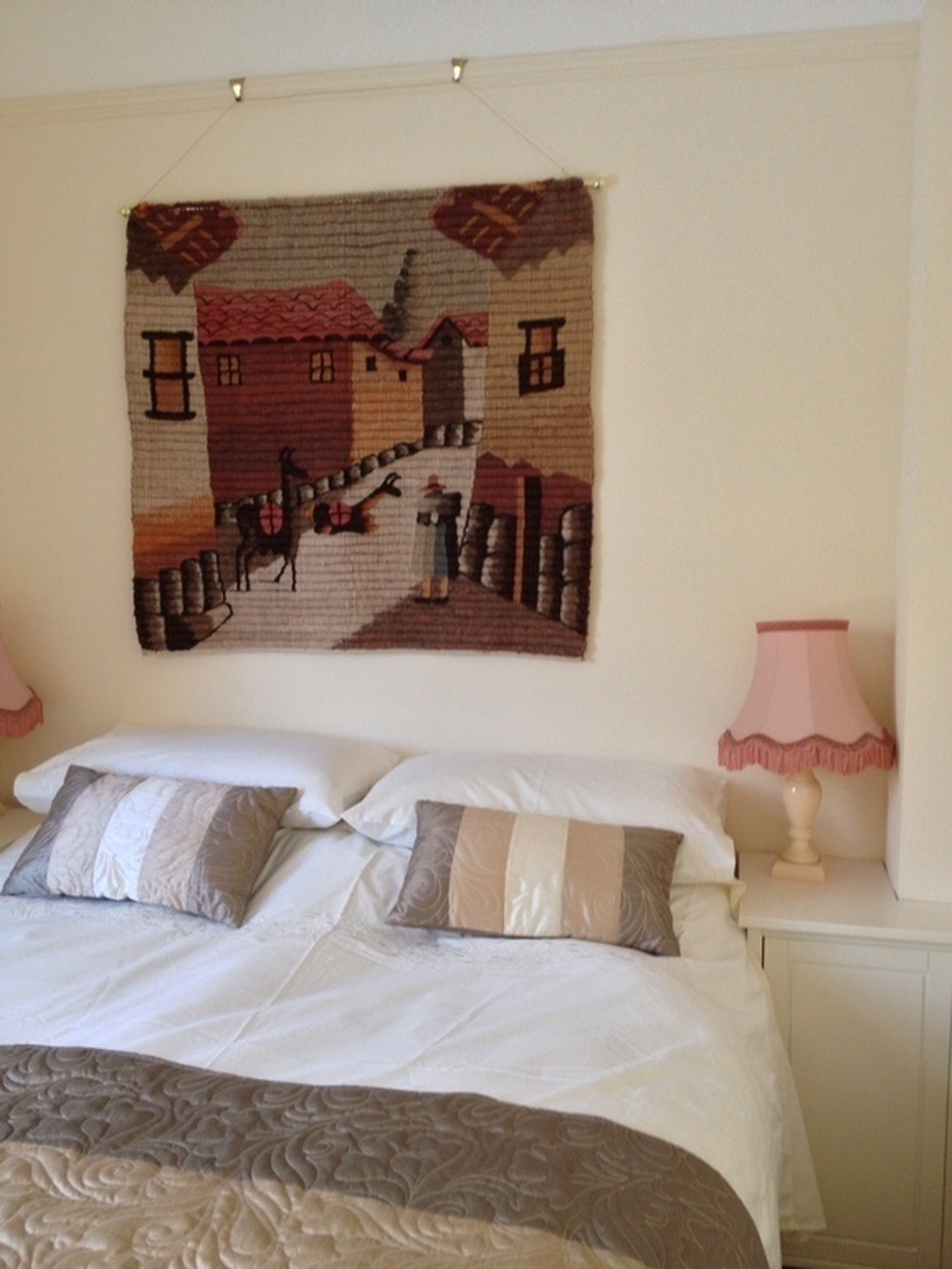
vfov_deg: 52.6
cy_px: 634
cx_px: 476
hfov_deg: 40.7
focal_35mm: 35
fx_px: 1283
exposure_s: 1/20
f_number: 2.4
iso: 80
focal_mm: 4.28
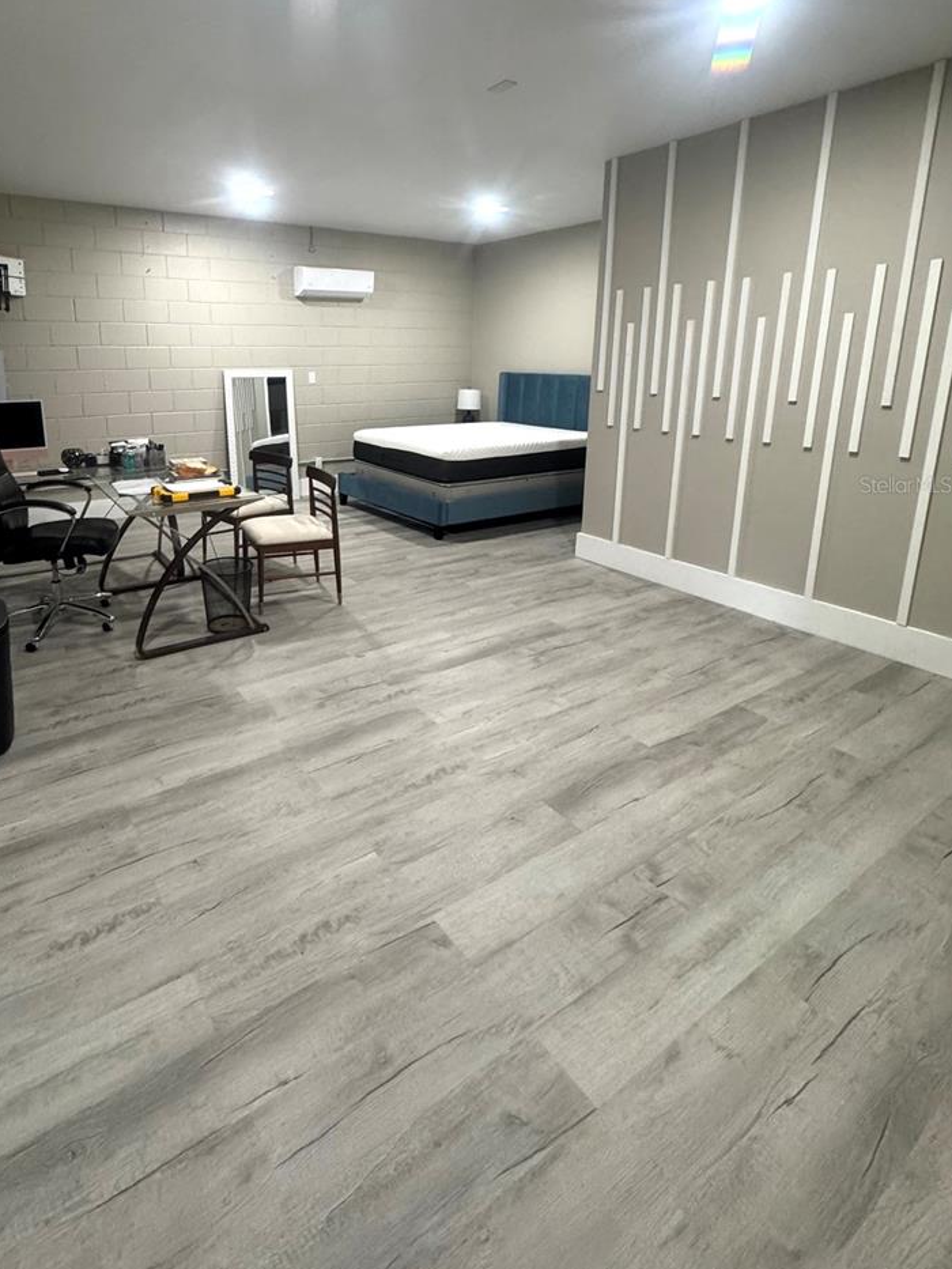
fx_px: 660
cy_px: 484
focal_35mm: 18
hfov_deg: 70.2
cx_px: 344
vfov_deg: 86.2
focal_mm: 2.22
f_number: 2.2
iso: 400
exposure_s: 1/60
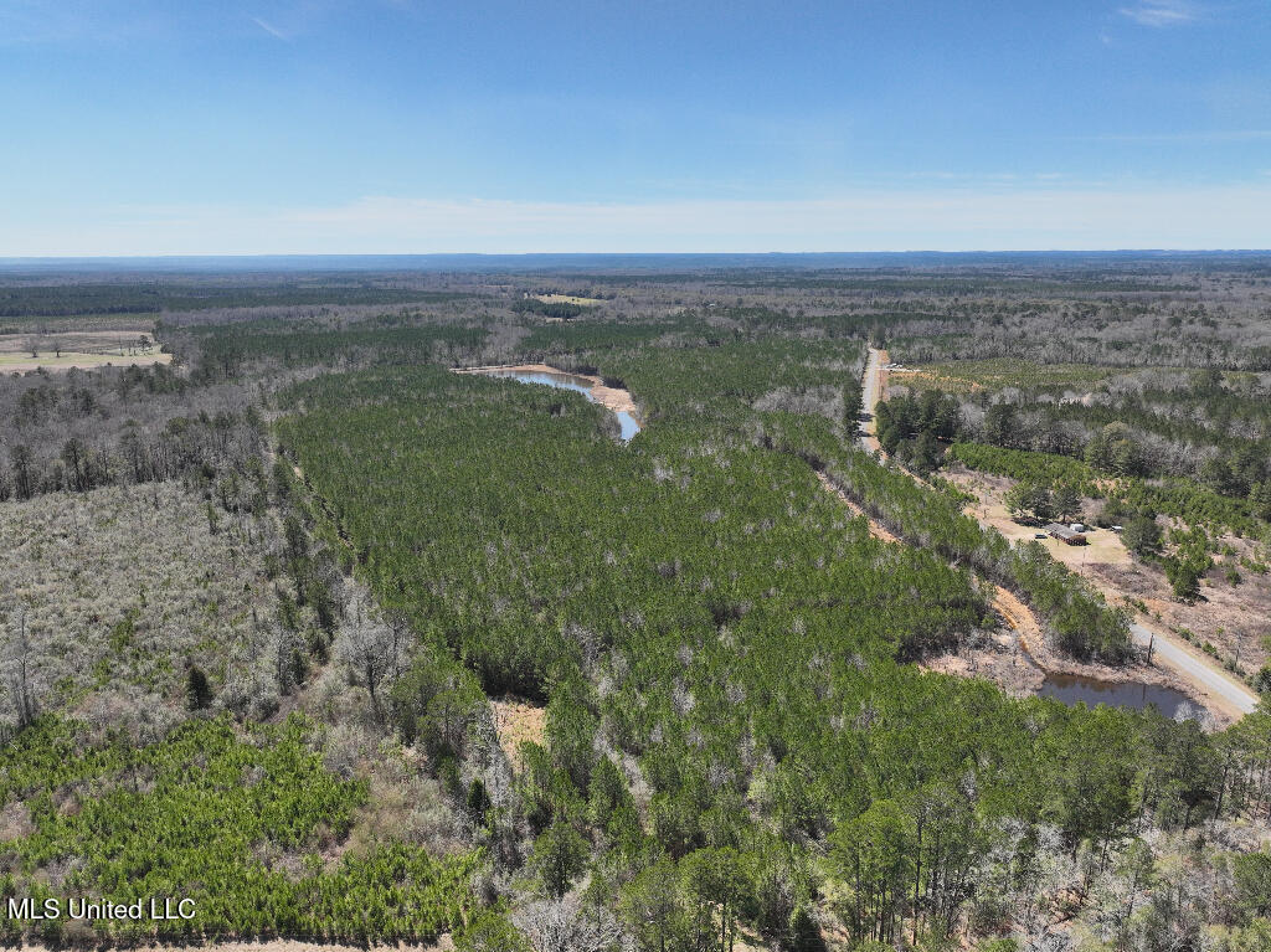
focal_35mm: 24
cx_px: 636
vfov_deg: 56.8
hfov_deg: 71.6
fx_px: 881
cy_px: 476
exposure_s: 1/2000
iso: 270
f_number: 3.5
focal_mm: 12.29
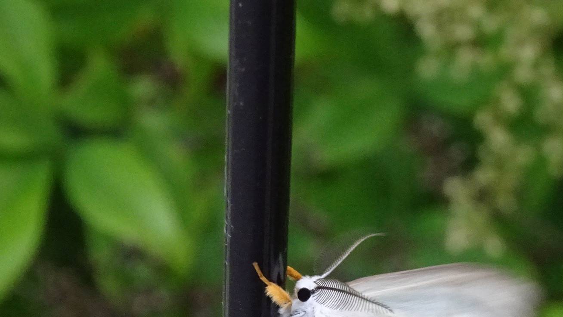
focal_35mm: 190
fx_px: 2837
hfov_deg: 11.3
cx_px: 372
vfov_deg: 6.3
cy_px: 398
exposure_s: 1/100
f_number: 5
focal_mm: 15
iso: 640
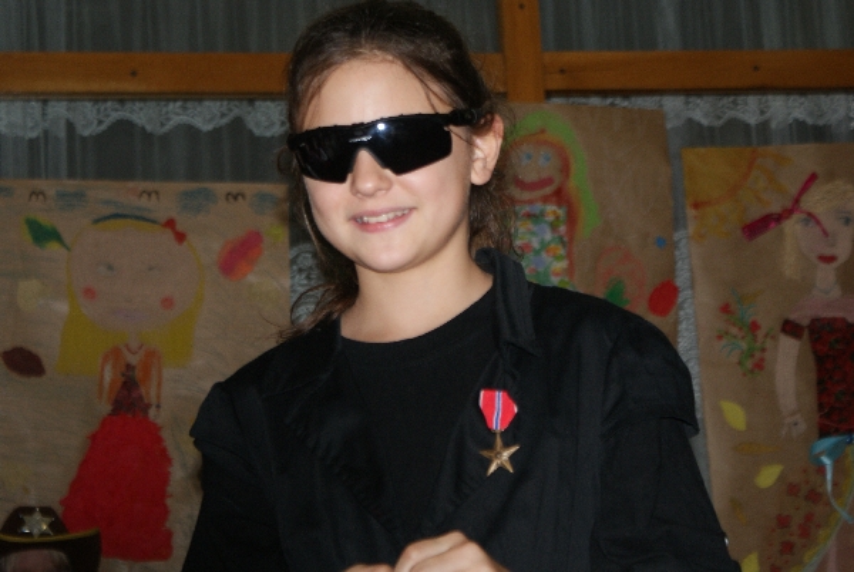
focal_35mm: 105
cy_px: 286
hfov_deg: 19.4
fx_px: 2494
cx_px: 427
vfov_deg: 13.1
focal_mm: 70
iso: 400
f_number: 5.6
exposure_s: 1/125
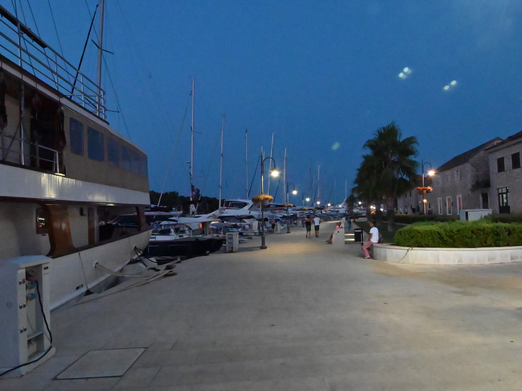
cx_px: 286
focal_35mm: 20
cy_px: 198
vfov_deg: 66.0
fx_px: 302
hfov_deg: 81.5
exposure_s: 1/20
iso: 12800
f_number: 16
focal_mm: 12
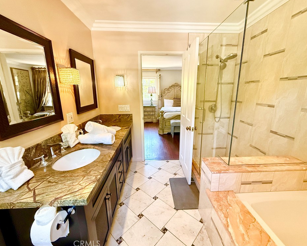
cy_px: 122
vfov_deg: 84.0
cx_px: 158
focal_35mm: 15
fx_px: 136
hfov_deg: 96.8
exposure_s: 1/120
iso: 640
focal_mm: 2.22
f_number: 2.2
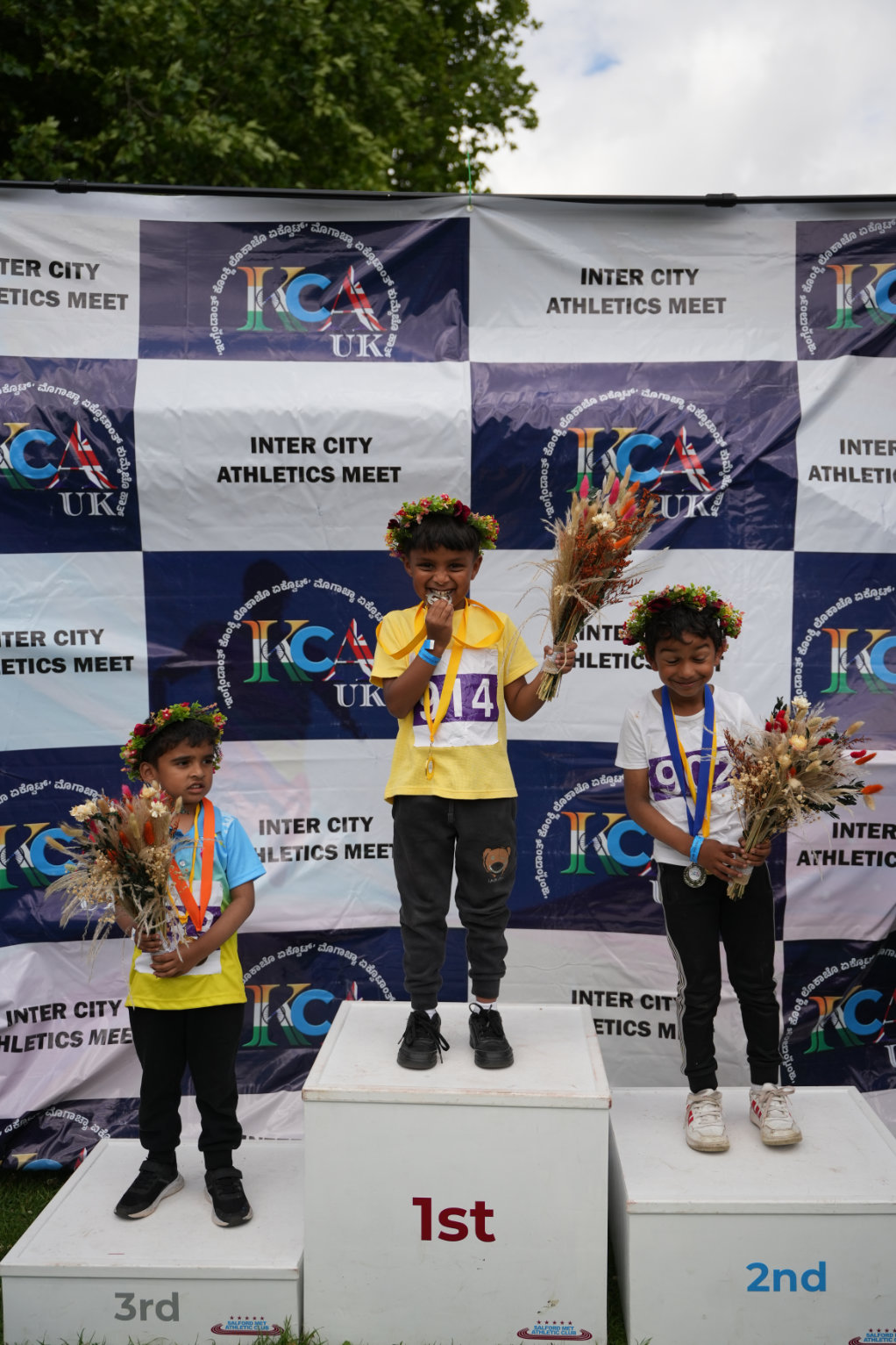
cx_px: 448
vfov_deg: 57.2
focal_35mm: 33
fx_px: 1232
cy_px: 672
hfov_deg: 40.0
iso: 250
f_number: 2.8
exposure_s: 1/4000
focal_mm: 33
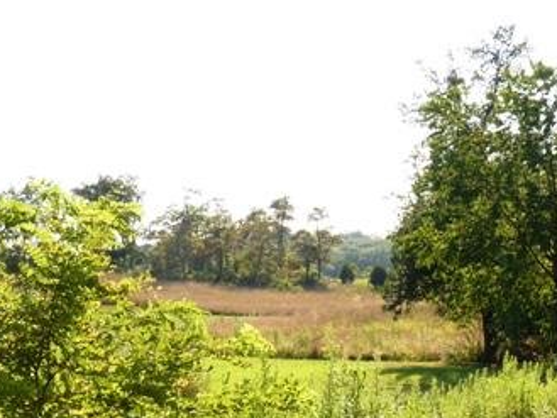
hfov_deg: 18.3
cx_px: 384
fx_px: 1722
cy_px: 313
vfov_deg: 13.8
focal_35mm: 107
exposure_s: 1/200
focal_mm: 9.9
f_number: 5
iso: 100
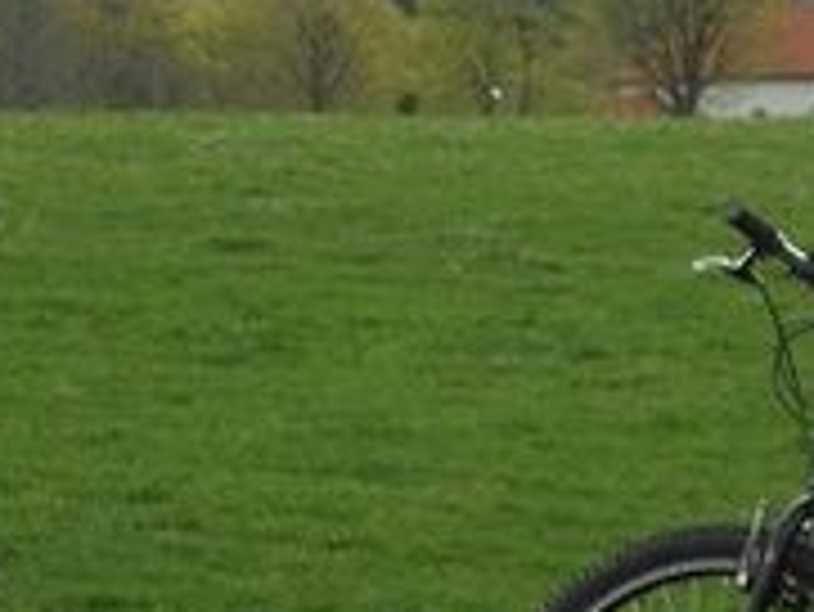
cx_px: 632
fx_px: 7177
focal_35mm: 305
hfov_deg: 6.5
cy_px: 315
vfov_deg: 4.9
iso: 80
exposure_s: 1/200
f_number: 5.8
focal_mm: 13.5
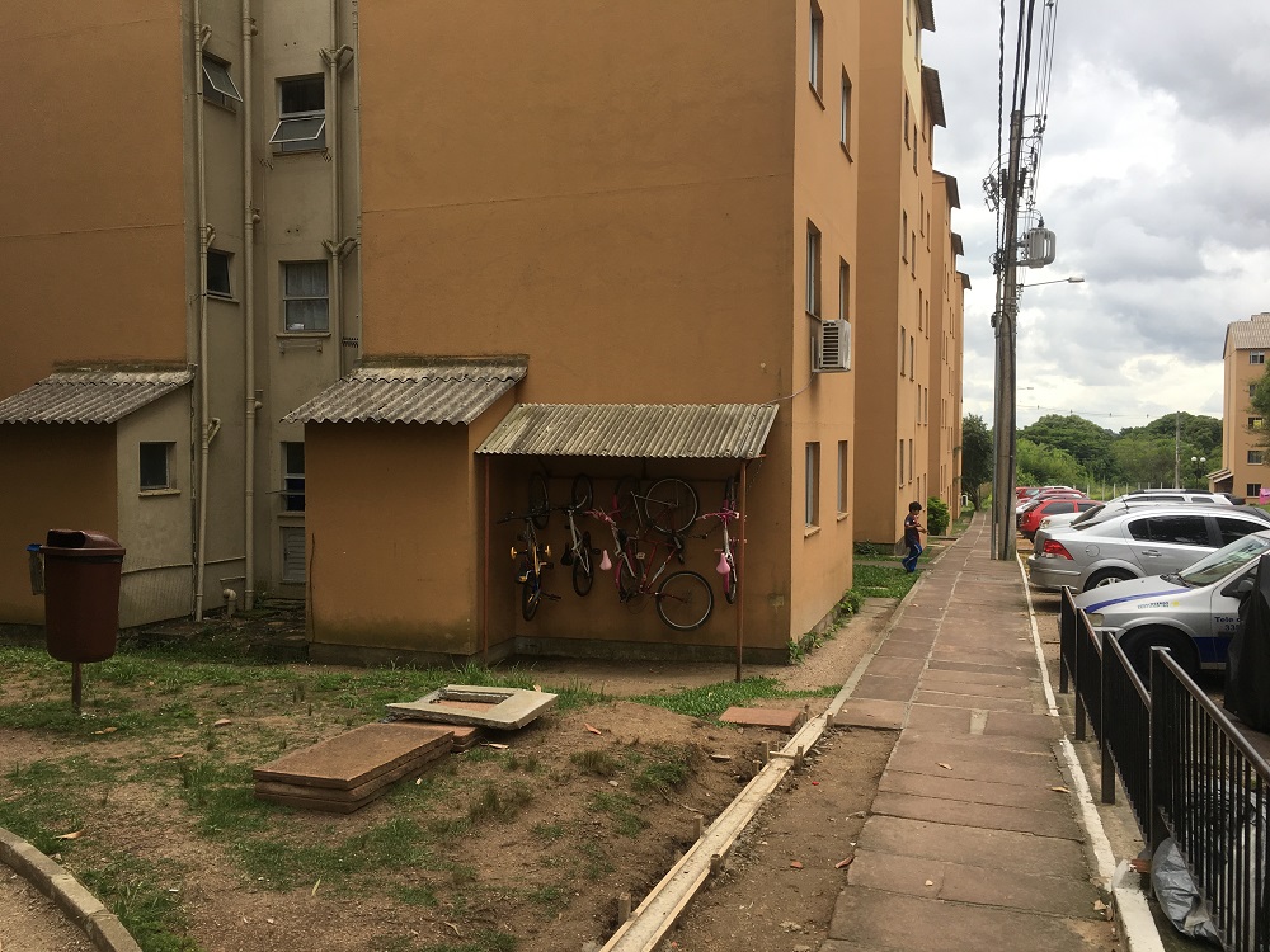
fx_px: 1064
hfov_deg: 61.7
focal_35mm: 29
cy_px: 476
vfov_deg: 48.2
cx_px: 635
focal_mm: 4.15
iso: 25
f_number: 2.2
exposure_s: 1/574
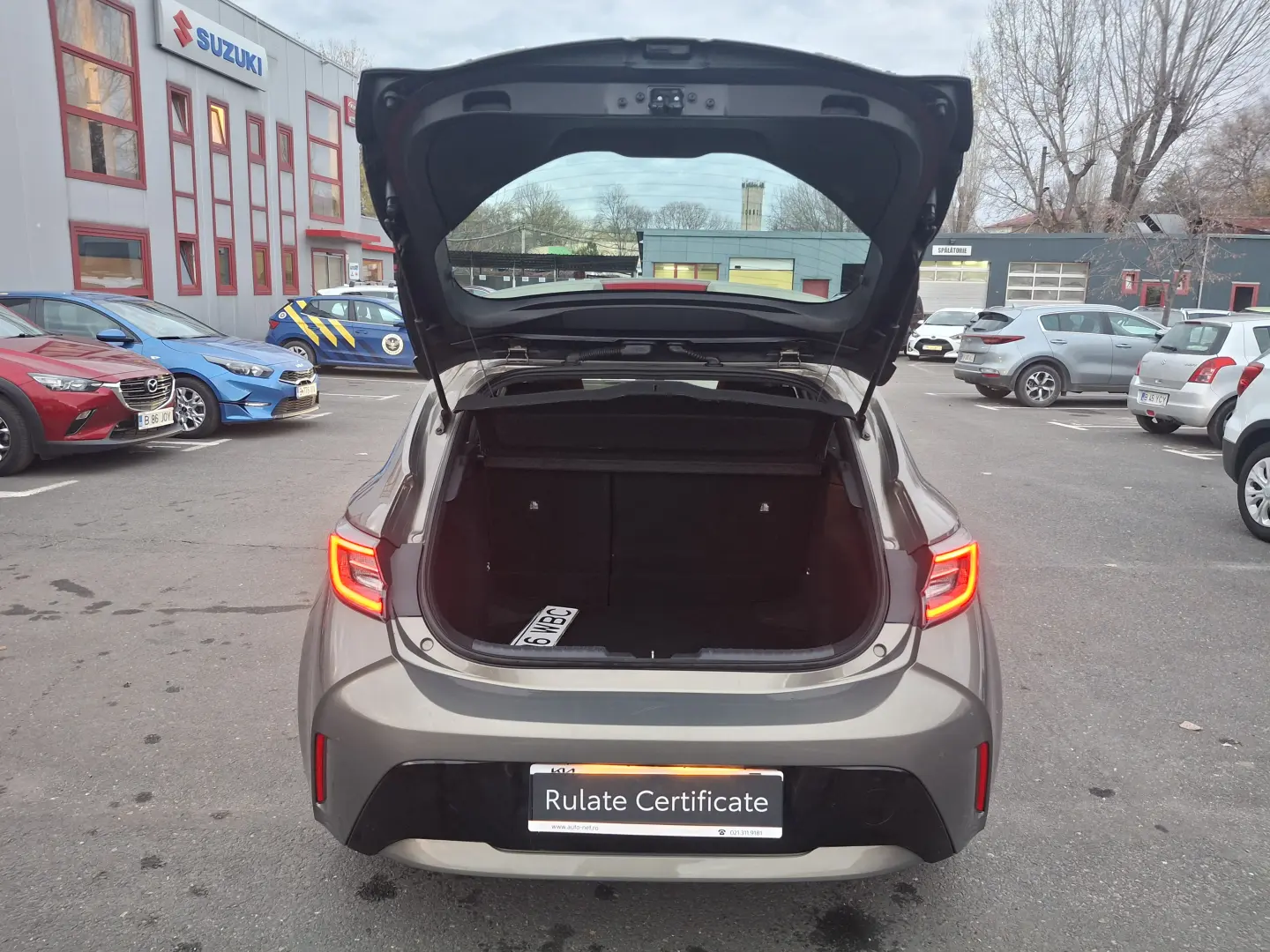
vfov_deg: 54.9
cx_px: 635
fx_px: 917
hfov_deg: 69.4
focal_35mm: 25
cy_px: 476
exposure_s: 1/50
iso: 160
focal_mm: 4.69
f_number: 1.8
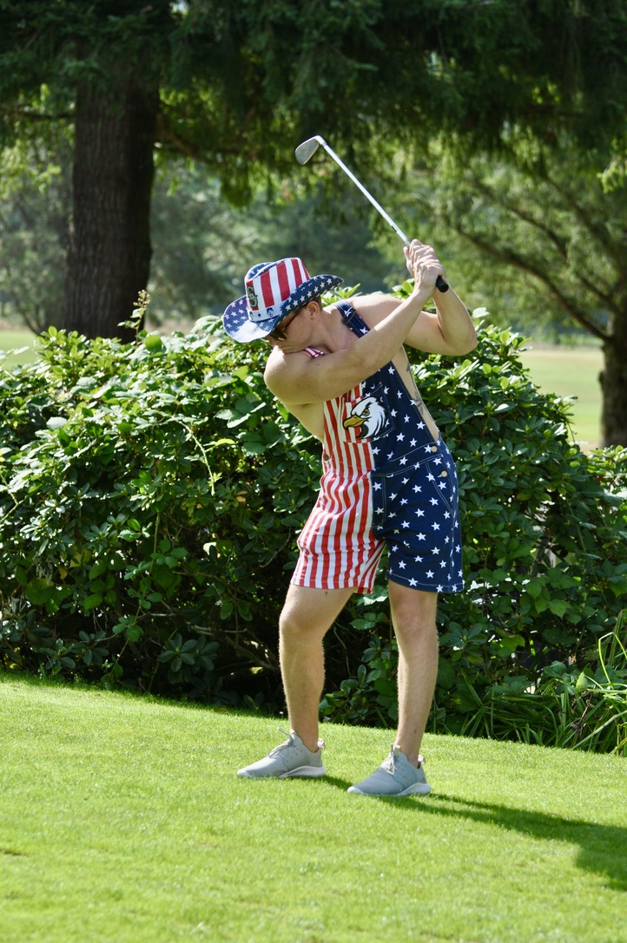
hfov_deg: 9.6
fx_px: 3732
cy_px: 472
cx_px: 314
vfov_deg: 14.4
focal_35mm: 142
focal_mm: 95
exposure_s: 1/1250
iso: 400
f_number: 4.8
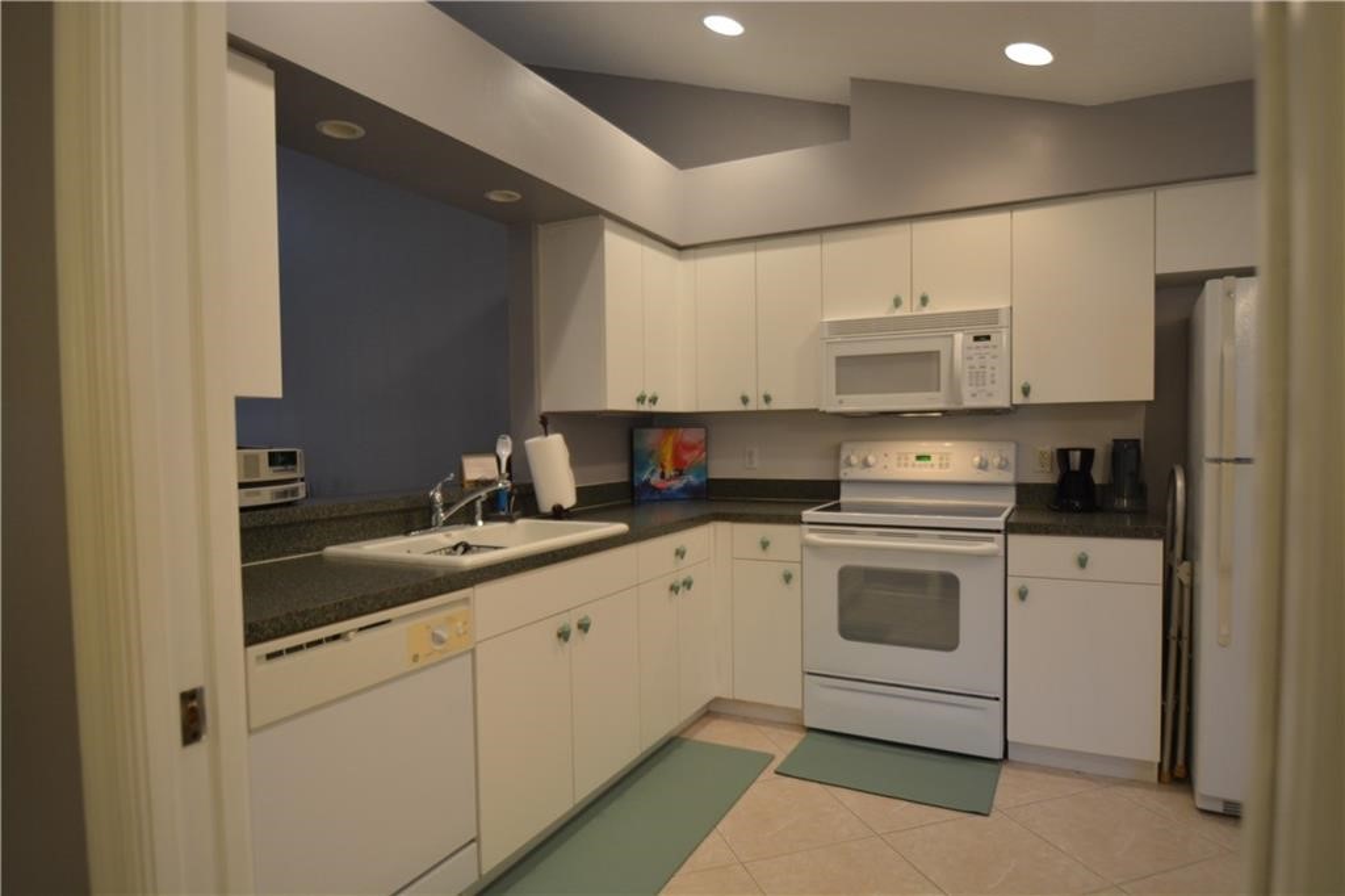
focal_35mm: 20
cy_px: 448
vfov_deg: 63.2
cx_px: 672
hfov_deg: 85.4
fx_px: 728
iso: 640
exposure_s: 1/60
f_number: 4
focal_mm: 13
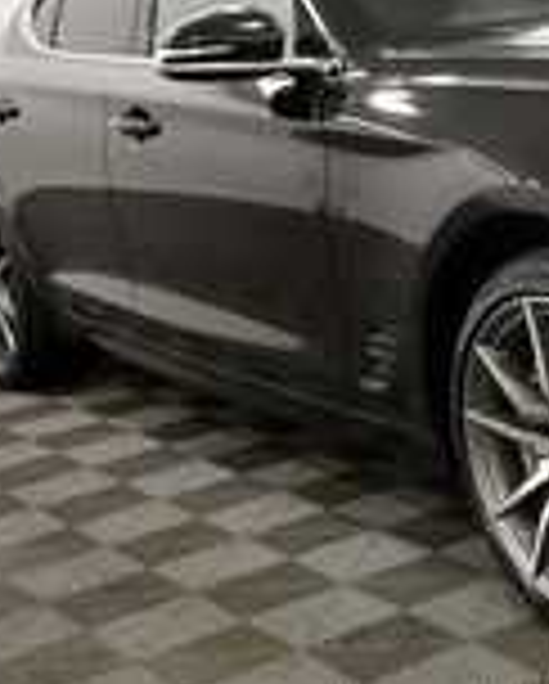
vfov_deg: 25.6
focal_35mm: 74
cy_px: 232
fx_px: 1500
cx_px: 684
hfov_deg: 19.4
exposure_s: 1/125
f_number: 5.6
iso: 1000
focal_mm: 20
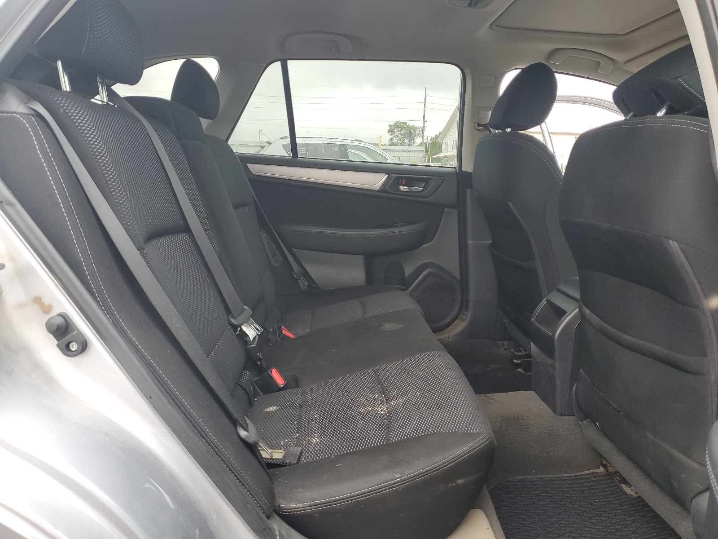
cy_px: 270
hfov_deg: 67.3
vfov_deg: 53.1
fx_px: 539
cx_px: 359
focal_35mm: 26
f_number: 1.5
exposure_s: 1/120
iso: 71
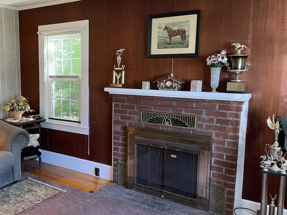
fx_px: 290
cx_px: 95
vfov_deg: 40.7
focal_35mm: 35
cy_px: 109
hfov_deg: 51.6
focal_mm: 4.2
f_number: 1.6
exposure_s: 1/60
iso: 320
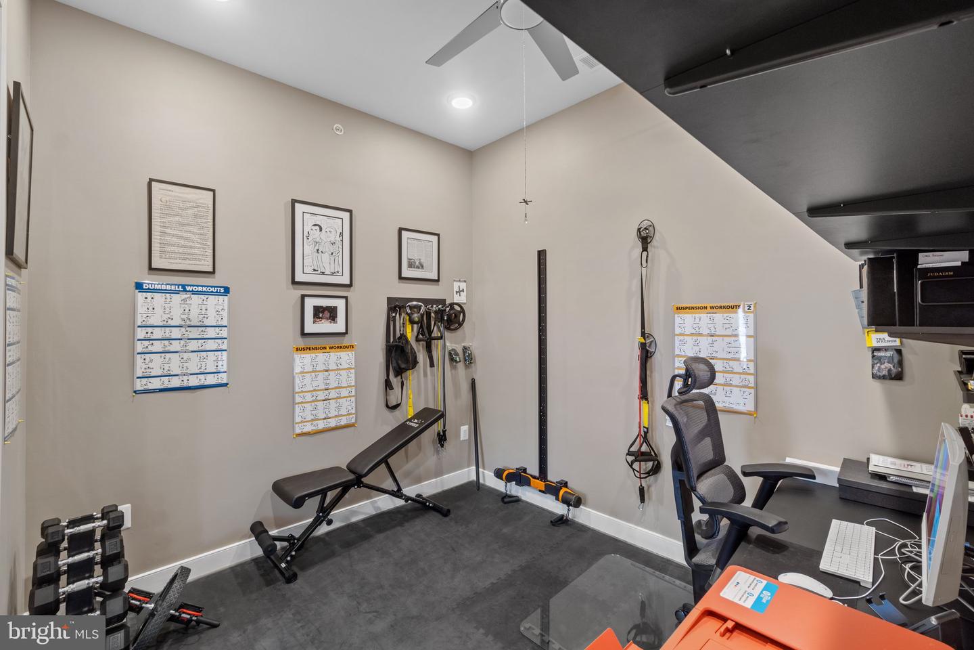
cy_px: 325
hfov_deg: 100.4
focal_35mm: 15
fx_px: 406
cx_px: 487
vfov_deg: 77.3
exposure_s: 1.3
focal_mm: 10
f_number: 8
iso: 200
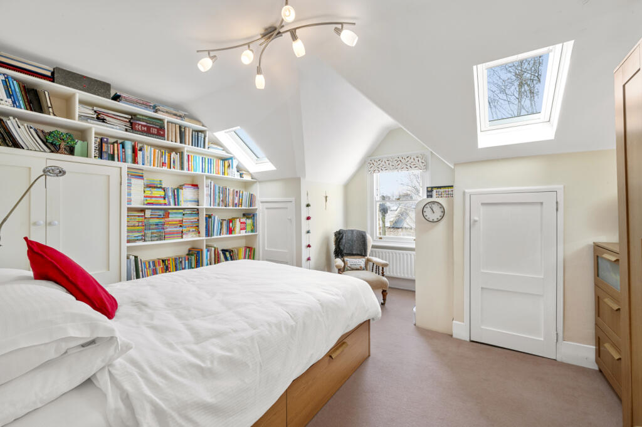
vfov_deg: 81.1
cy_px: 214
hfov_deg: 104.3
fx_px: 249
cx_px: 321
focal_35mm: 14
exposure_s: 1/3
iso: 200
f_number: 16
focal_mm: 14
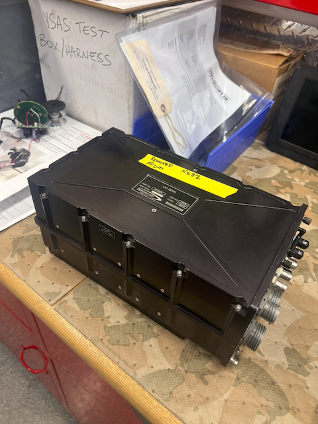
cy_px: 212
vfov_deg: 67.3
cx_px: 159
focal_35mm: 26
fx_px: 318
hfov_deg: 53.1
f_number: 1.5
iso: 80
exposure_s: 1/120
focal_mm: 5.7
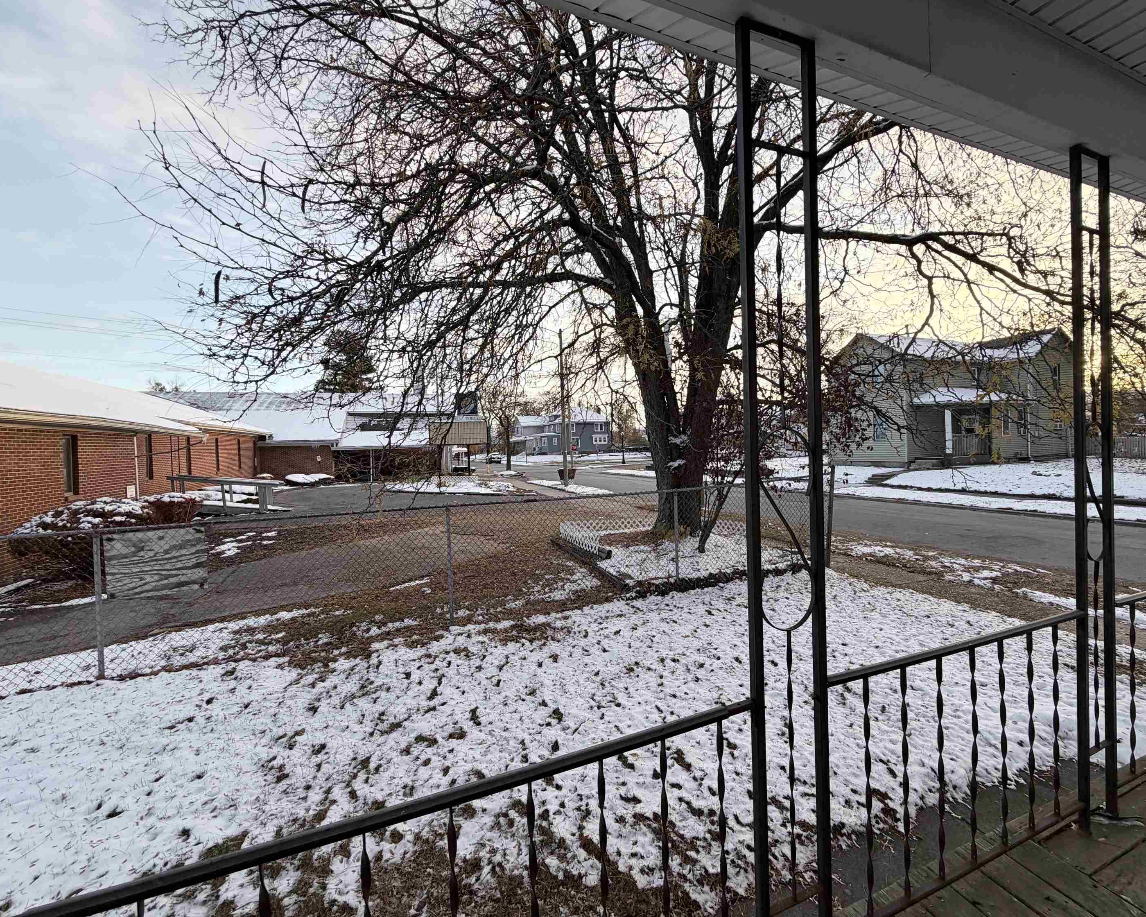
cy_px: 451
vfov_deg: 84.0
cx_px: 592
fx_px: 509
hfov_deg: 96.8
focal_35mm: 15
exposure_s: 1/224
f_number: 2.2
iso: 40
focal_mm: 2.22
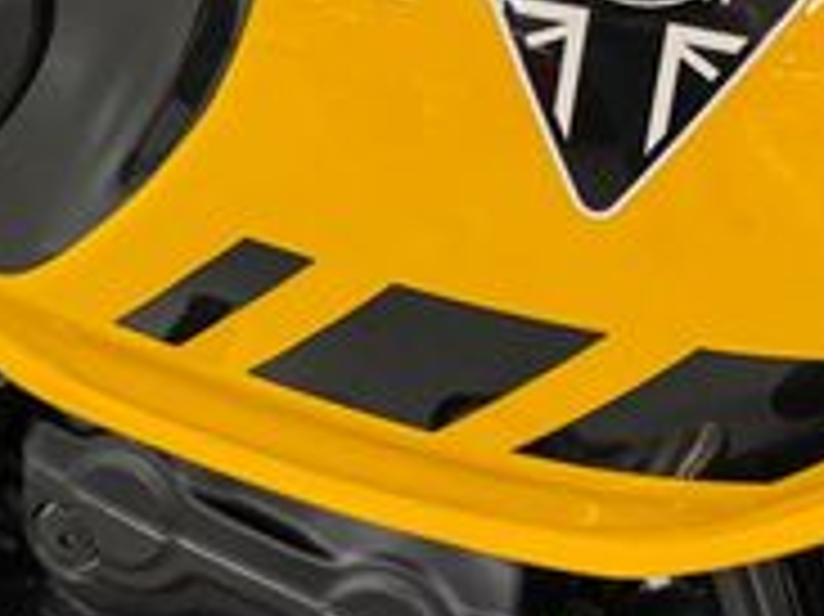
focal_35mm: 84
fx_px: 1998
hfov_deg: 23.3
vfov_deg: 17.1
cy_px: -9
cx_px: 495
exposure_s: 1/50
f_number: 1.78
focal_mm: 6.76
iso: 160
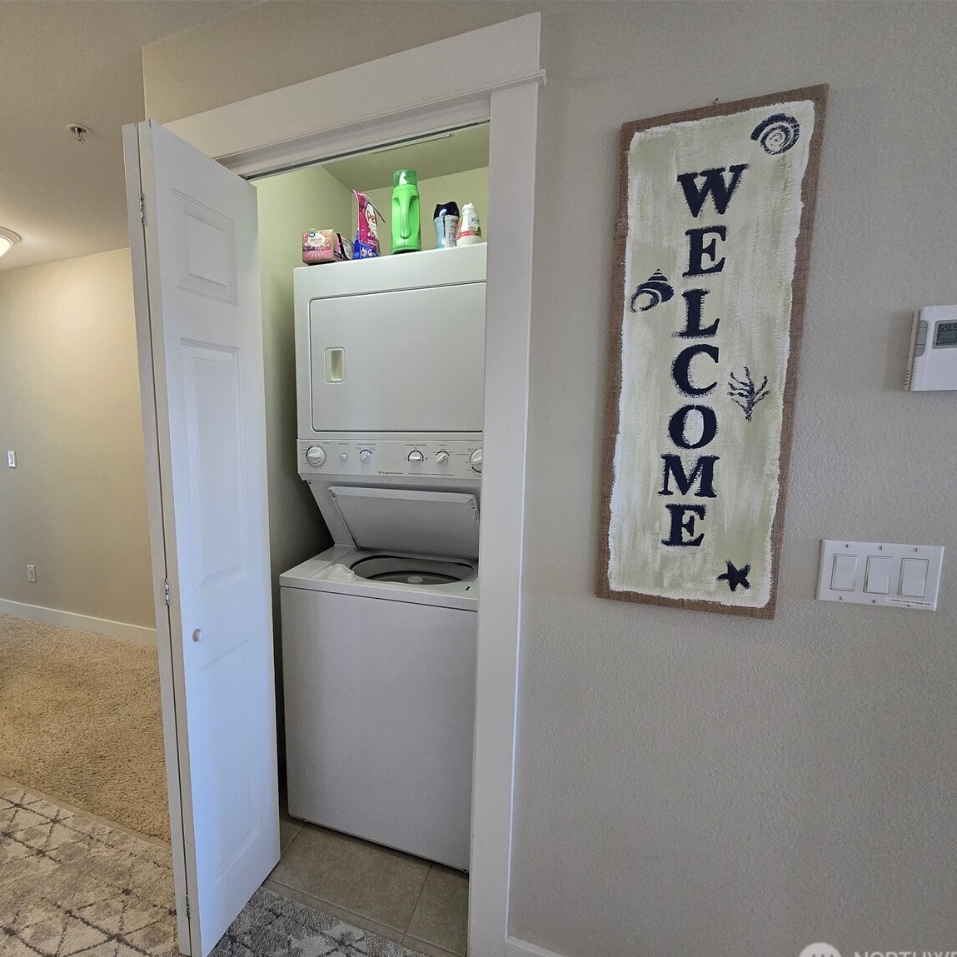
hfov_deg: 85.4
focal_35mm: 16
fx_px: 500
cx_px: 347
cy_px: 499
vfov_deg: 87.4
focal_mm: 2.2
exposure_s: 1/60
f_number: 2.2
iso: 400
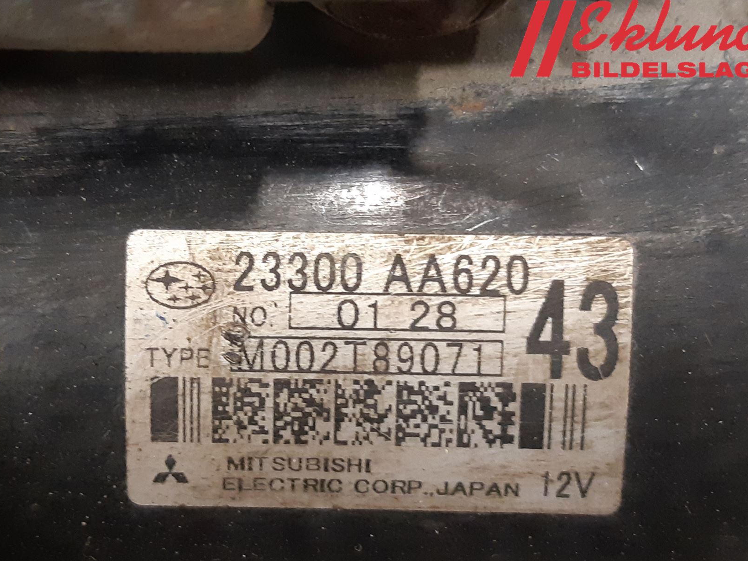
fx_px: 713
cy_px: 355
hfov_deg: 55.1
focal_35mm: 33
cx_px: 320
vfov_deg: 42.6
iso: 320
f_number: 1.7
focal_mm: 3.93
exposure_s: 1/25
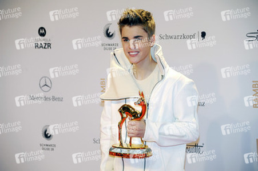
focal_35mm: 150
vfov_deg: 9.1
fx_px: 1074
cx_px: 129
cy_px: 86
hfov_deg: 13.7
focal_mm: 150
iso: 1000
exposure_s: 1/160
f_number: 5.6
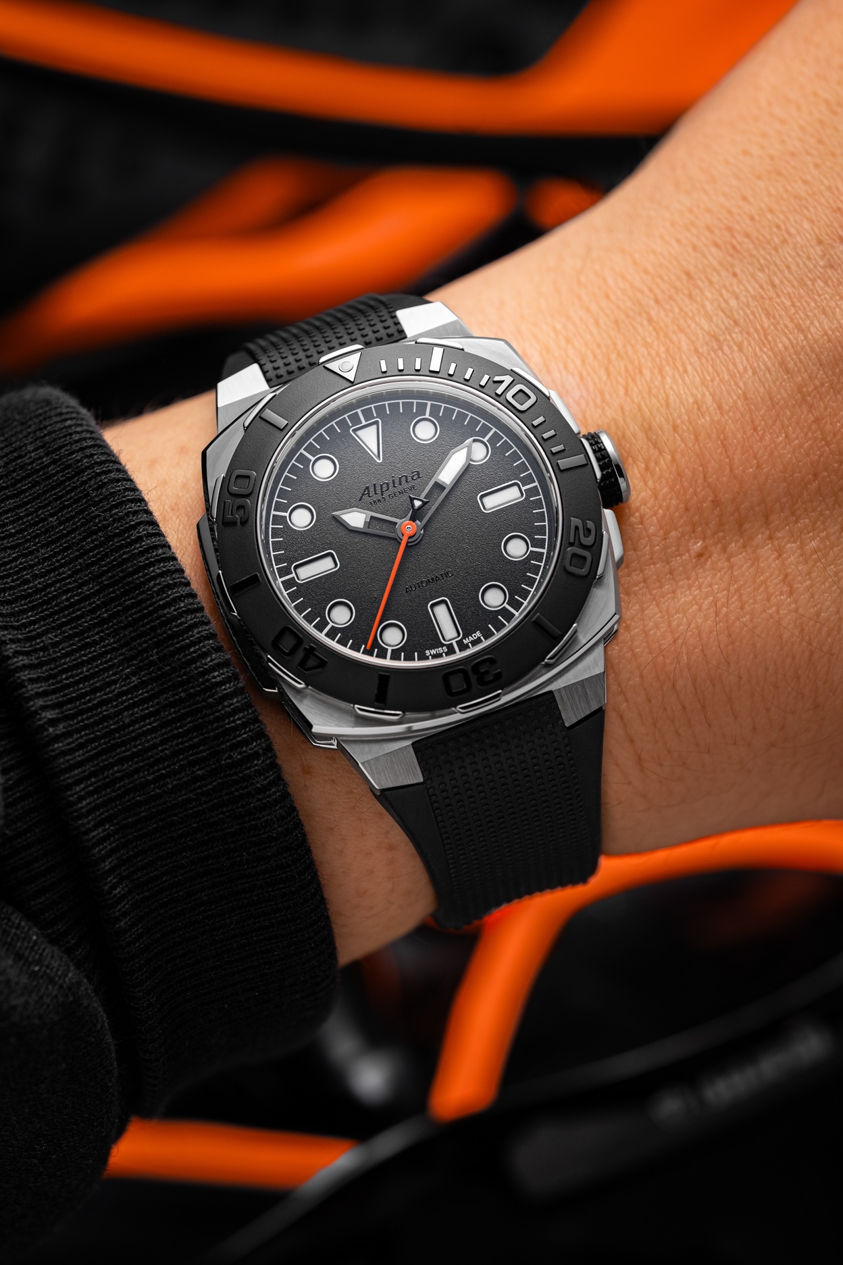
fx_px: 4215
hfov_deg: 11.4
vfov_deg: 17.1
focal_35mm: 120
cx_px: 422
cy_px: 632
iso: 200
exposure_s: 1/60
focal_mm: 80
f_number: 5.6
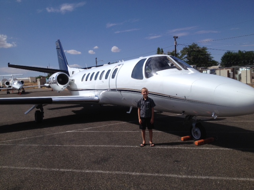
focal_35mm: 35
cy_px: 95
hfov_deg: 52.6
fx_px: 257
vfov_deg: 40.7
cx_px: 127
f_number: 2.4
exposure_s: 1/3953
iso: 50
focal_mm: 4.28
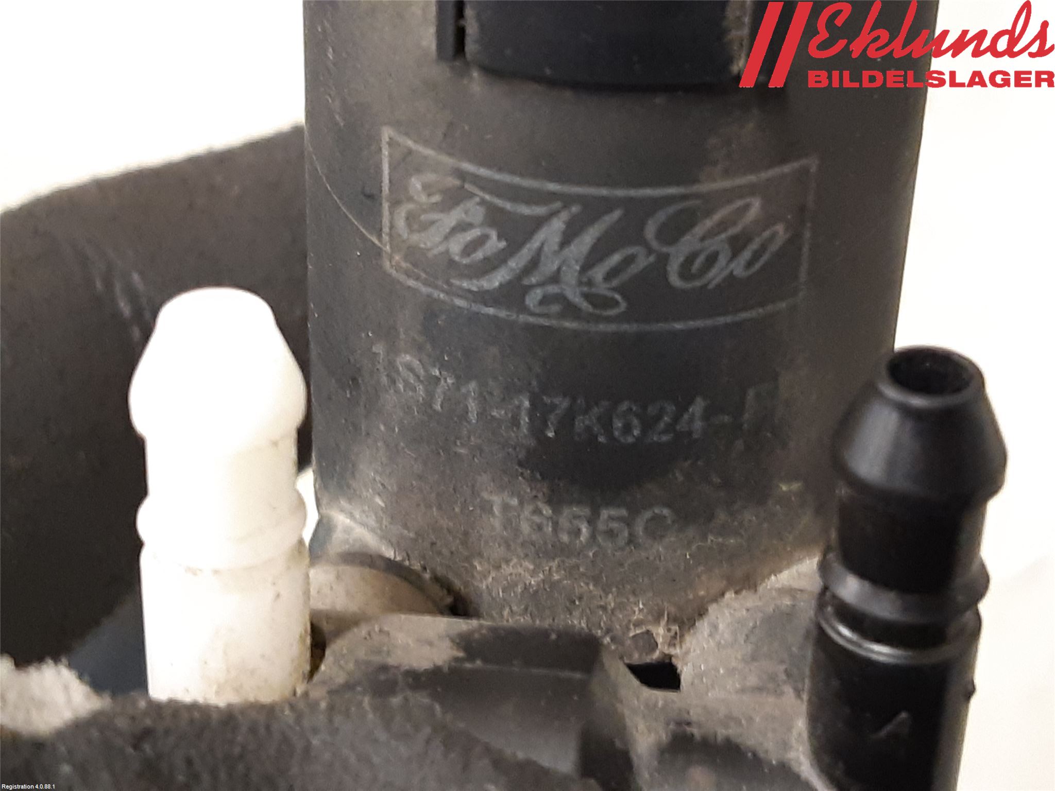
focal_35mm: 26
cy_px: 396
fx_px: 792
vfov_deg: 53.1
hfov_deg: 67.3
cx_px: 528
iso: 250
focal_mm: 3.93
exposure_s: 1/25
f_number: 1.7
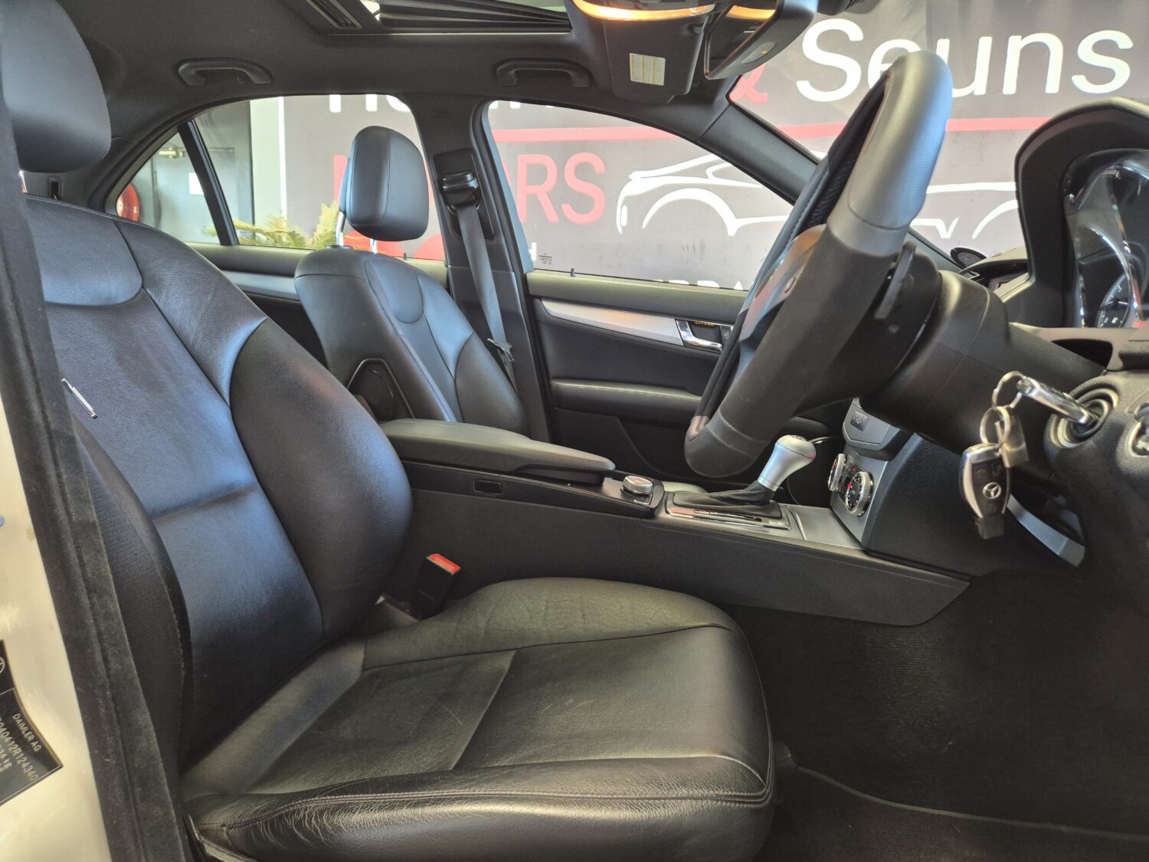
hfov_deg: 73.9
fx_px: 763
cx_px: 574
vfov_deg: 58.9
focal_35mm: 23
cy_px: 431
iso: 500
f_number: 1.8
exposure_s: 1/100
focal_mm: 5.4
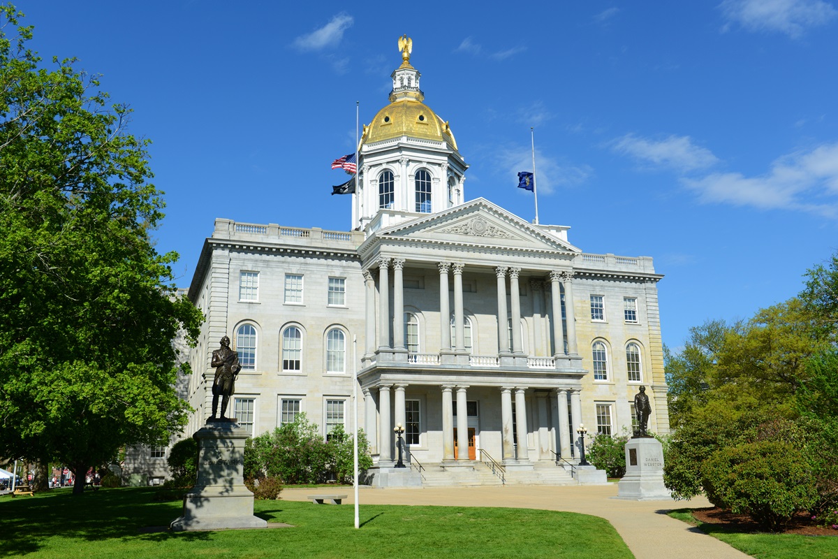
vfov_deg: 37.9
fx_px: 815
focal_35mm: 35
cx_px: 419
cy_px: 280
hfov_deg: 54.4
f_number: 8
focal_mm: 35
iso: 100
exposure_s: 1/320
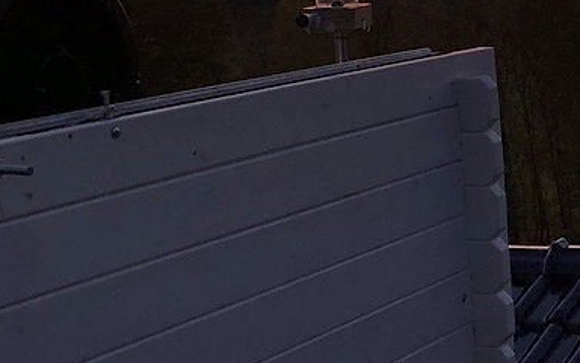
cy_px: 104
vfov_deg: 13.2
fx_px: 1565
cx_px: 671
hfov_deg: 19.9
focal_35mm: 99
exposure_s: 1/60
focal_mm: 3.99
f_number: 1.8
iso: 250
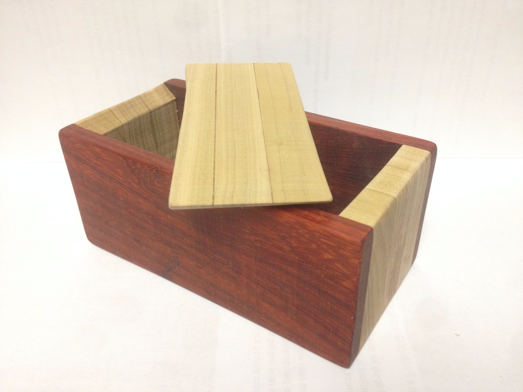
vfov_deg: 40.7
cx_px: 262
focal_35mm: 35
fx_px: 529
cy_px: 196
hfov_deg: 52.6
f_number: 2.4
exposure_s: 1/20
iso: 160
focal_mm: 4.28
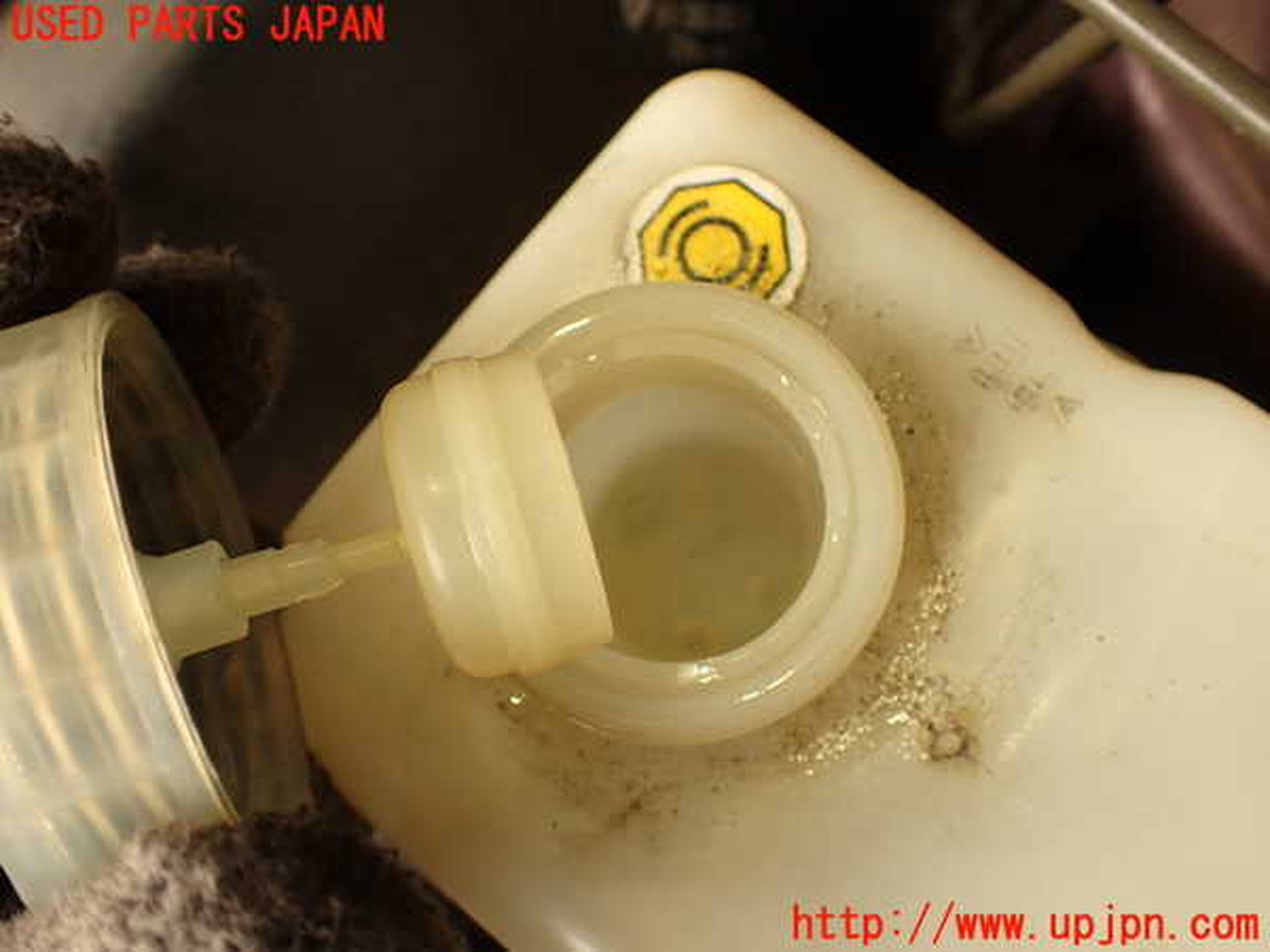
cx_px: 635
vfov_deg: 44.2
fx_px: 1174
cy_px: 476
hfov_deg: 56.8
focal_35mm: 32
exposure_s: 1/125
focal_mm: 5.79
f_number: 2.4
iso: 100
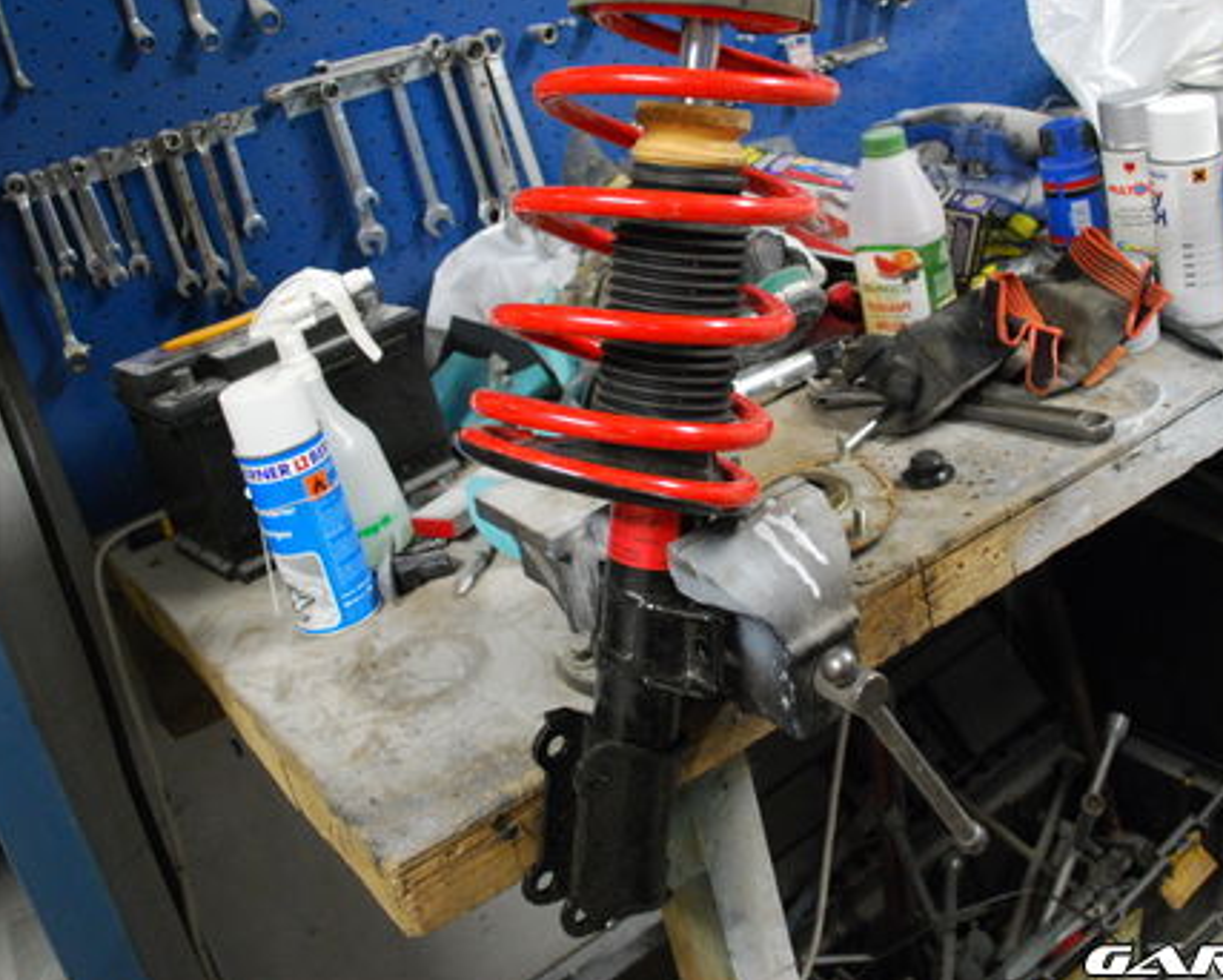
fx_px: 1376
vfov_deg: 39.0
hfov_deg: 47.9
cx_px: 659
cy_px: 375
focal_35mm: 38
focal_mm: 18
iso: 1000
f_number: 3.5
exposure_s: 1/30
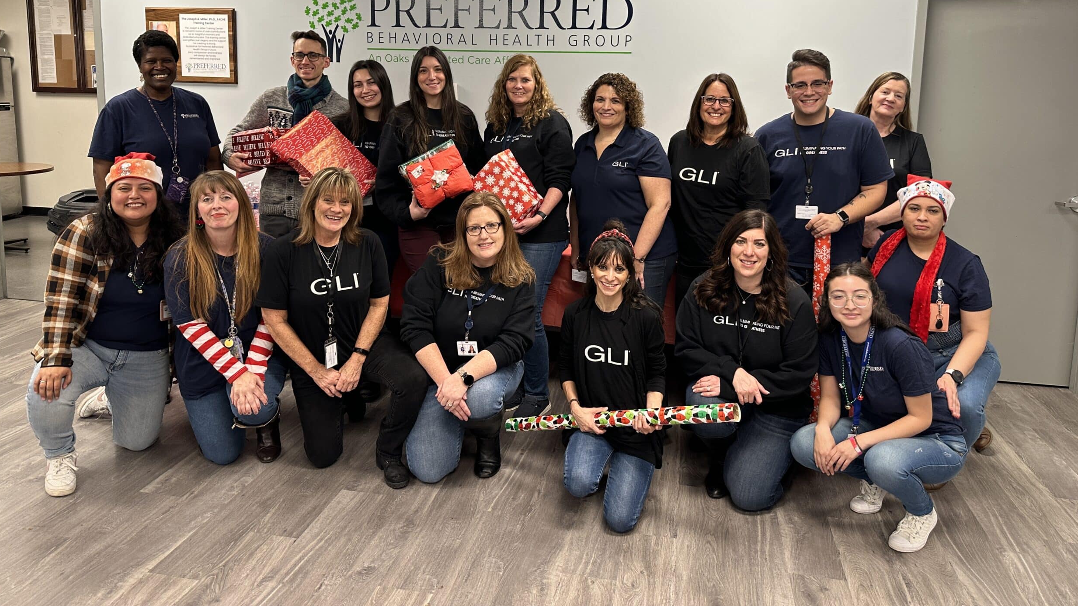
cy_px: 189
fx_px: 772
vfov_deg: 42.2
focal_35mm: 27
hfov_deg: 69.8
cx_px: 551
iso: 125
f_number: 1.78
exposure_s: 1/60
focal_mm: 6.86
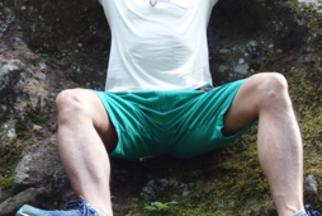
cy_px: -128
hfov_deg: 23.1
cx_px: 172
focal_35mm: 88
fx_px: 788
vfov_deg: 14.3
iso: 125
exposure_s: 1/100
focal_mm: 10.4
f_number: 2.5
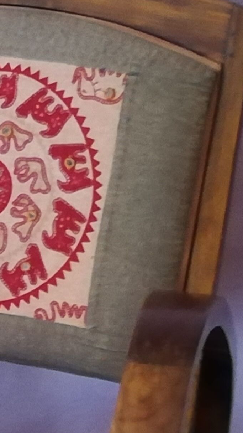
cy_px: 364
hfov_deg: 6.0
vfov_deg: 11.5
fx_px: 2132
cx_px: -523
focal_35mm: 186
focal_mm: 3.81
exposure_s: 1/25
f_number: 2.2
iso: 320
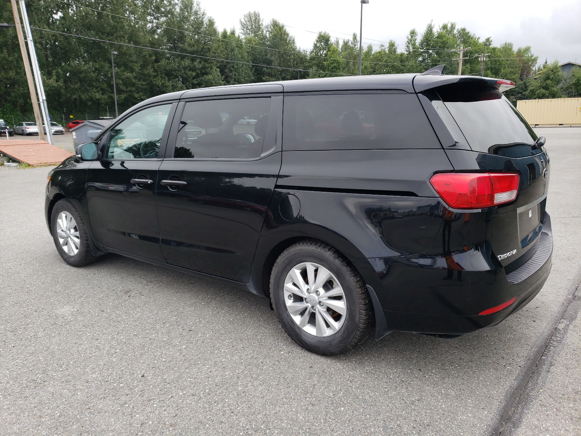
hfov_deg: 67.3
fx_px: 436
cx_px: 290
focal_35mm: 26
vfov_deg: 53.1
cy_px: 218
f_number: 1.5
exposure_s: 1/714
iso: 50
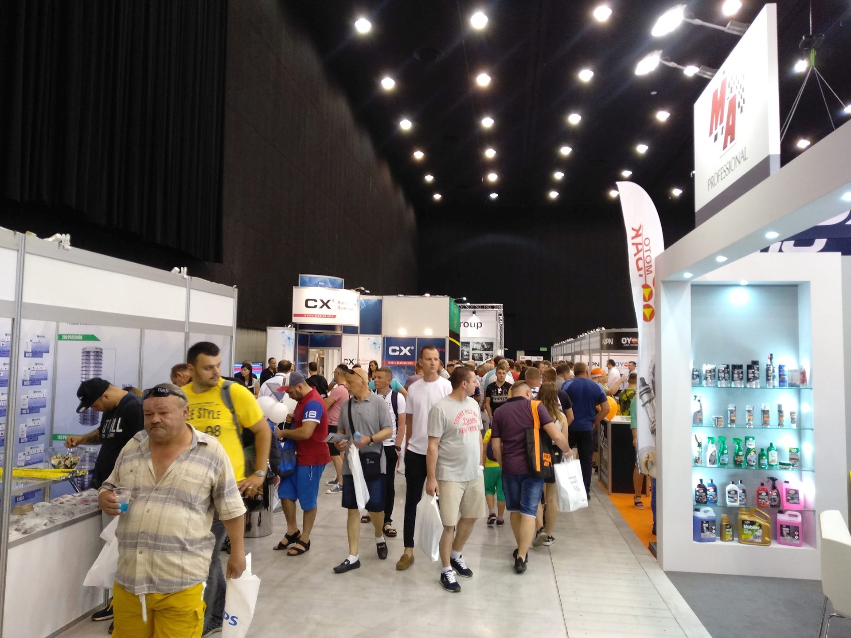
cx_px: 426
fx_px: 639
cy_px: 319
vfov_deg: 53.1
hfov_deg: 67.3
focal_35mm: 26
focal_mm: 3.82
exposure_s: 1/50
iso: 320
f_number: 2.2
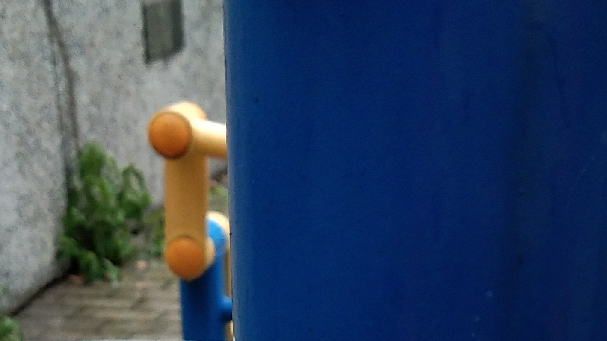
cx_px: 325
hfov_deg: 21.6
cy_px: 610
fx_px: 1593
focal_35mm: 99
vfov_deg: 11.4
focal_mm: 3.69
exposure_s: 1/50
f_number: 2.2
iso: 200
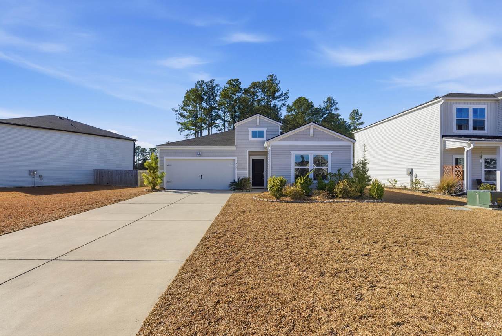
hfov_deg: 96.7
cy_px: 168
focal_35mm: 16
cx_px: 251
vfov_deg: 73.9
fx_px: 223
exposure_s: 1/8000
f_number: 9
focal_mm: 16
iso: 320
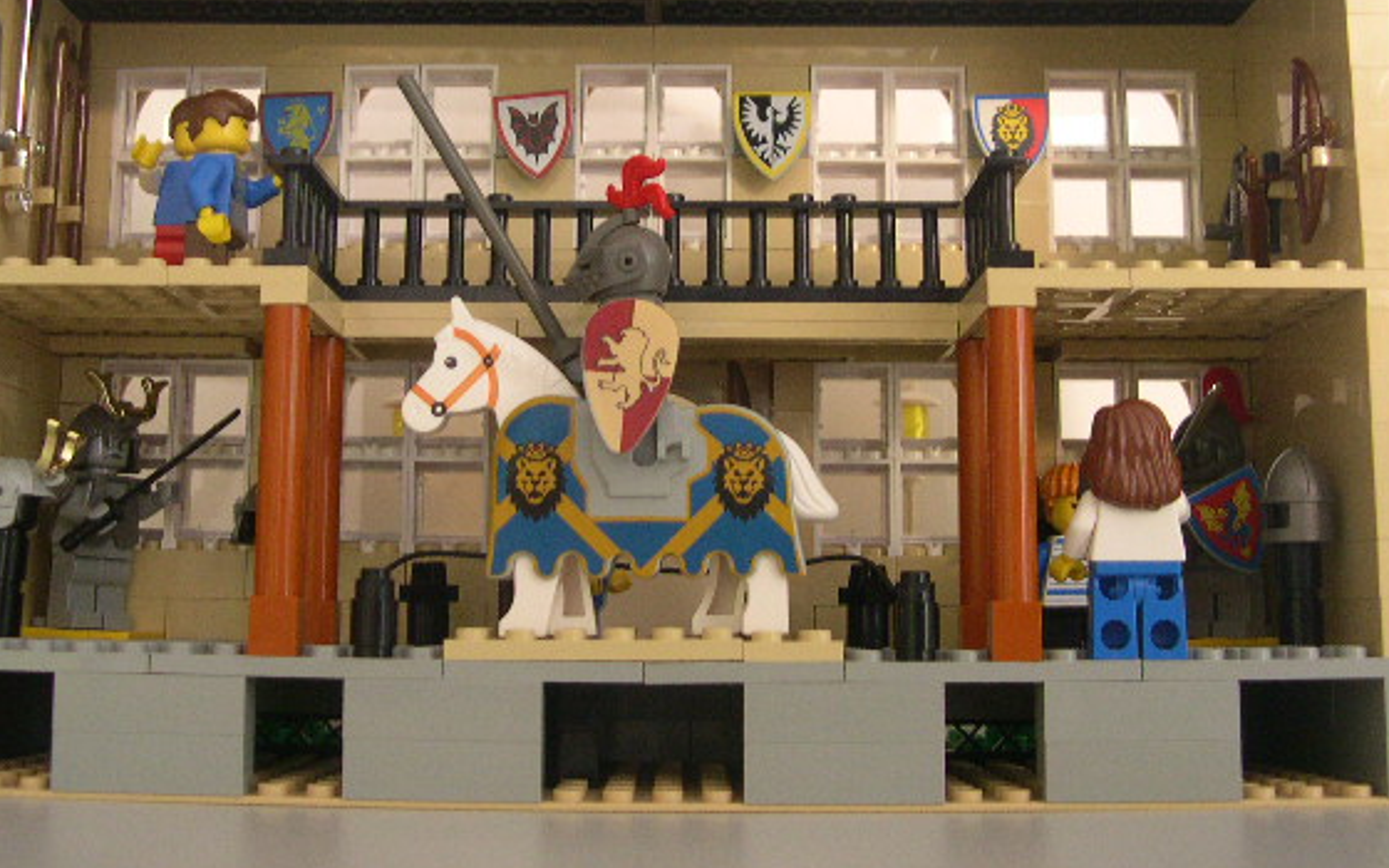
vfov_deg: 27.8
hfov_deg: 43.4
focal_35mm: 46
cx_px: 632
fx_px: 1741
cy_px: 298
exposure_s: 1/4.3
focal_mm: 8
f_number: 2.8
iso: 303
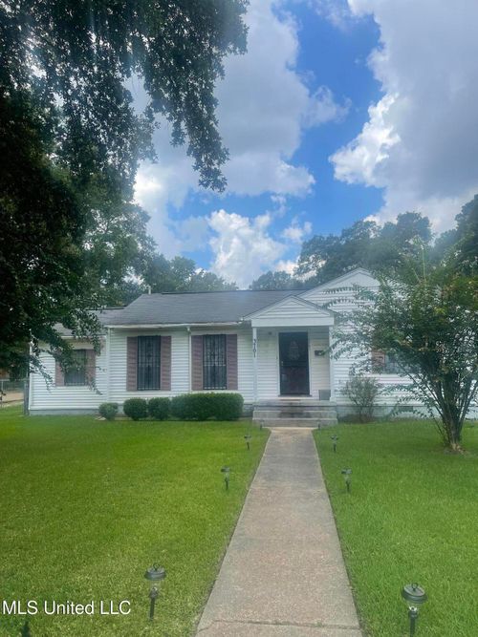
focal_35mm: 25
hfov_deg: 54.9
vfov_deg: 69.4
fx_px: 460
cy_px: 318
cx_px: 239
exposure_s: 1/3003
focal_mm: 5.1
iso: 32
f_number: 1.6
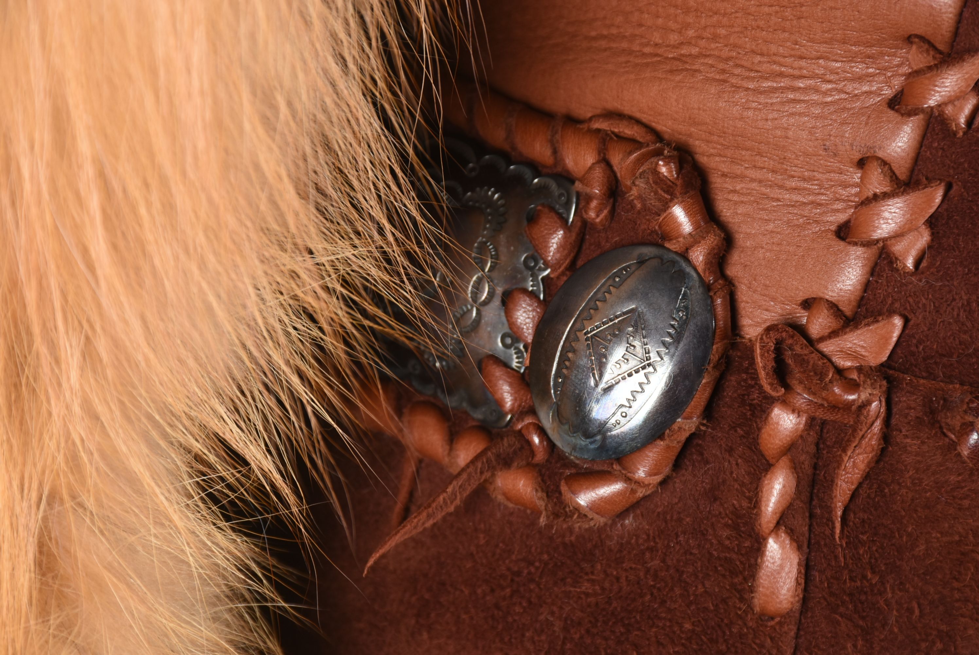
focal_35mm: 210
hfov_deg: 9.8
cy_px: 328
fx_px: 5715
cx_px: 490
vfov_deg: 6.6
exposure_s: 1/125
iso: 320
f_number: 11
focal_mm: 140
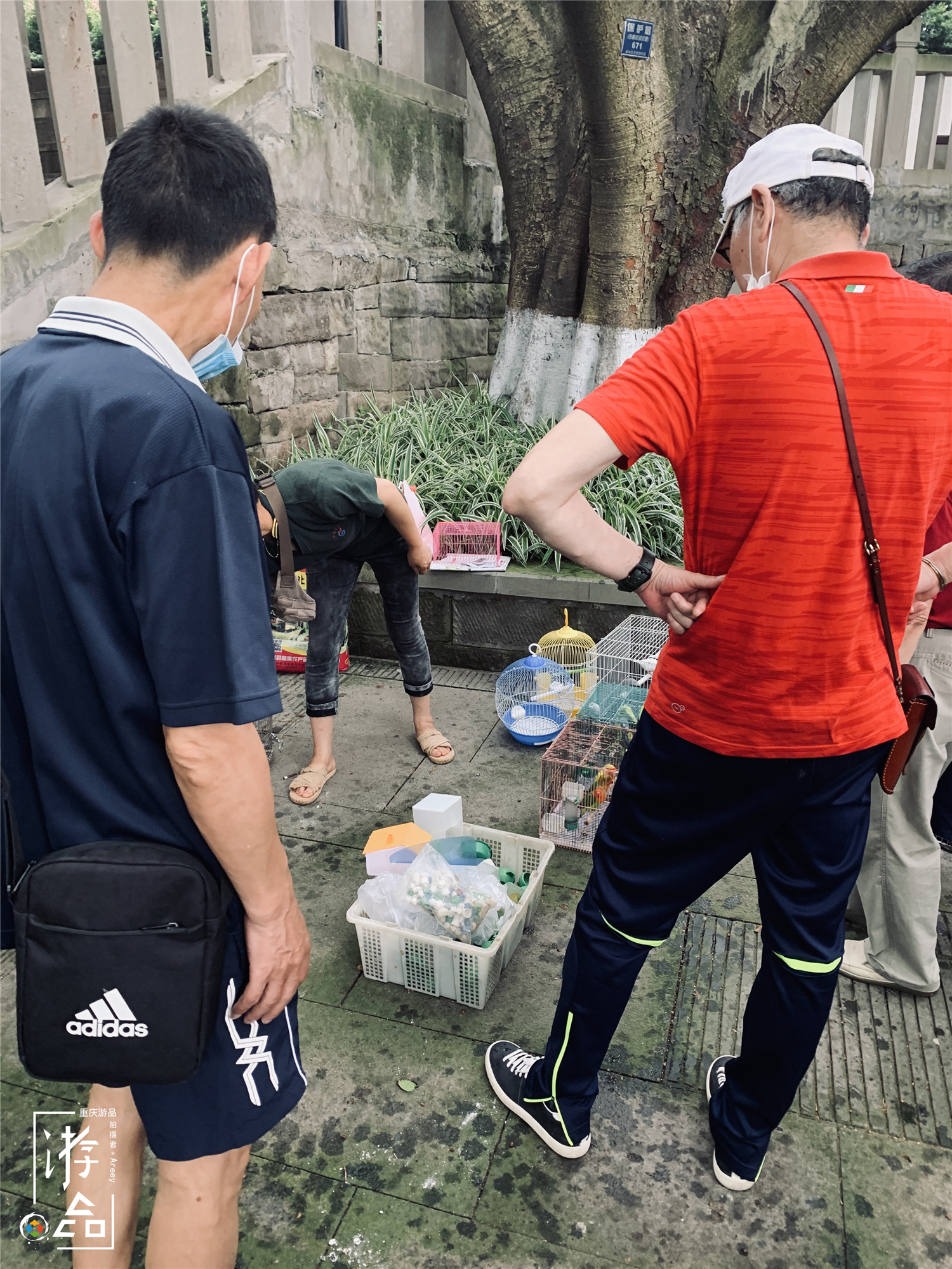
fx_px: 953
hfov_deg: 53.1
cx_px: 476
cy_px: 634
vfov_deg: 67.3
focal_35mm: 26
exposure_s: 1/60
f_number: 1.8
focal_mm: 4.25
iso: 125
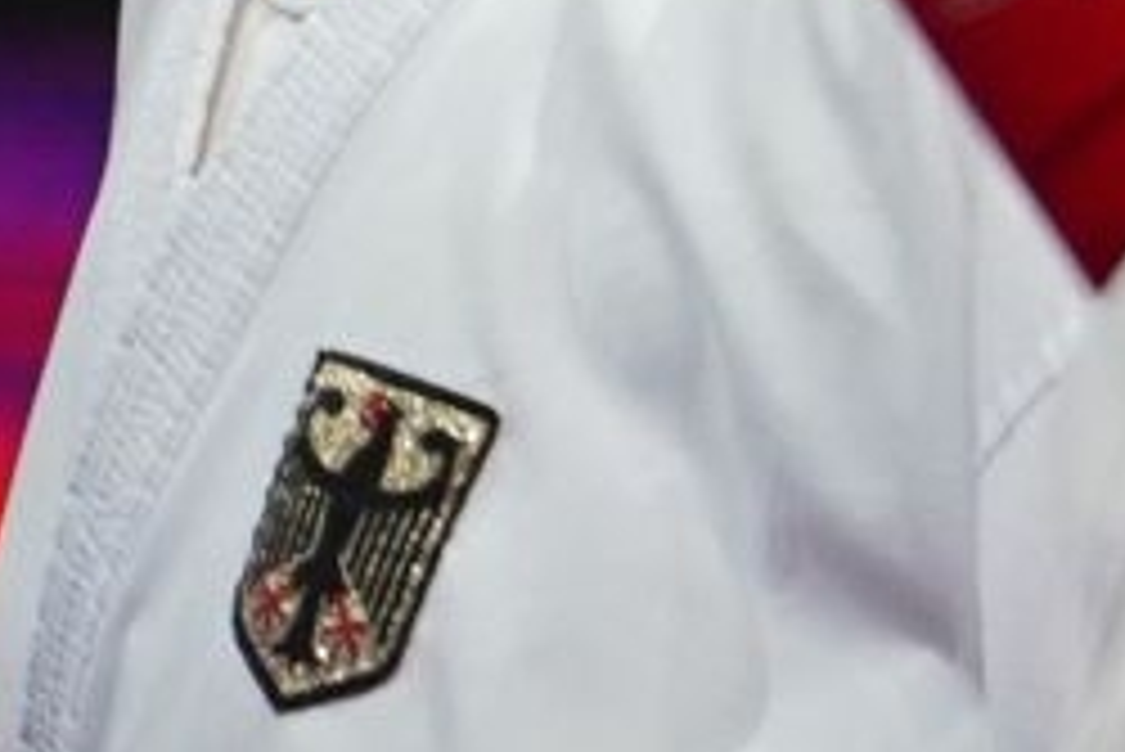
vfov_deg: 0.6
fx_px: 67411
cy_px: 117
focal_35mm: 2156
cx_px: 405
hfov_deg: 1.0
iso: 2000
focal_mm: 200
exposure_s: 1/1000
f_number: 2.8
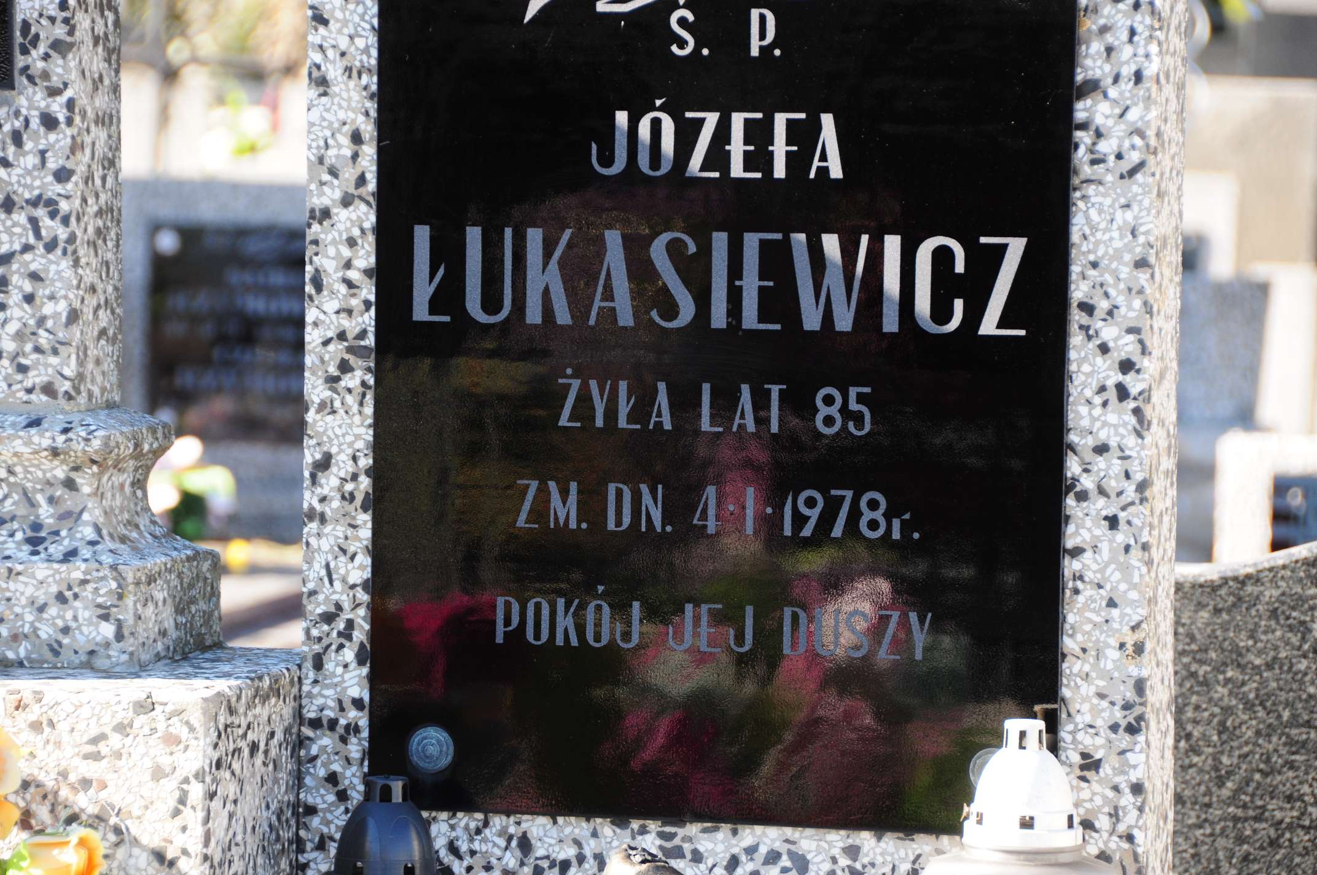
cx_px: 658
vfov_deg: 7.6
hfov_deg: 11.4
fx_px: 6577
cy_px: 438
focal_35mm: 180
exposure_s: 1/160
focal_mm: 120
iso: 320
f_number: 7.1
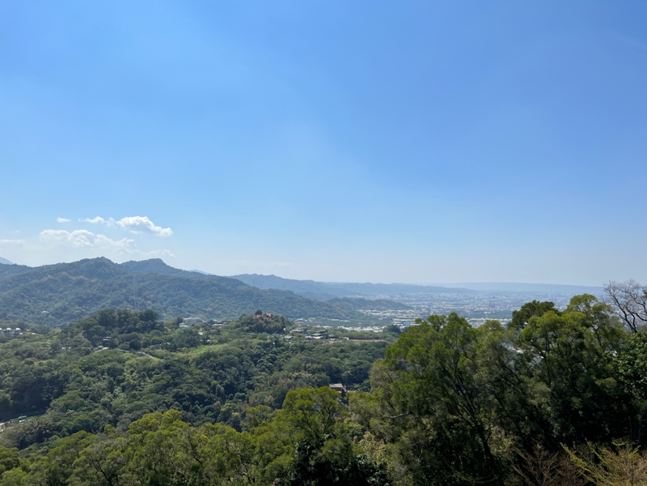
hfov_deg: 67.3
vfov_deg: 53.1
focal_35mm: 26
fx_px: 486
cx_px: 324
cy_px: 243
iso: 50
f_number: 1.5
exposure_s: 1/9434
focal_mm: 5.7
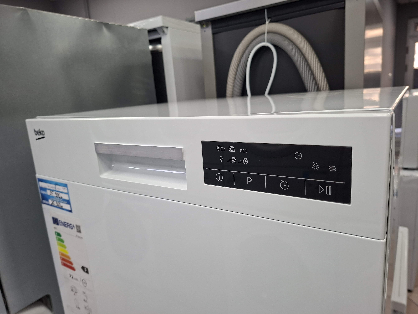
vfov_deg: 58.9
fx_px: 278
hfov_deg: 73.9
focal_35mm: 23
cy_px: 157
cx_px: 209
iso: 250
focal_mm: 5.54
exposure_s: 1/100
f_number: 1.8
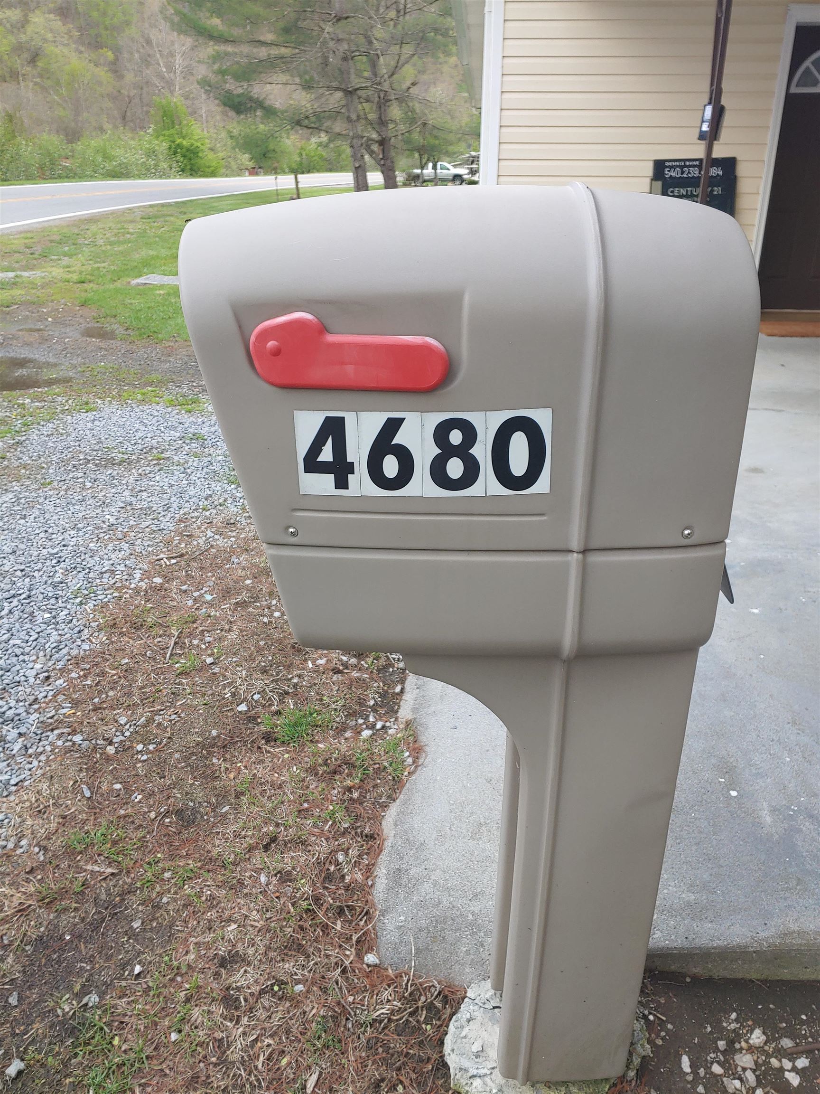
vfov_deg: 69.4
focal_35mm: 25
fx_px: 790
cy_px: 547
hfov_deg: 54.9
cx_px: 410
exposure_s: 1/149
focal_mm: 4.23
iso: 50
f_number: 1.5
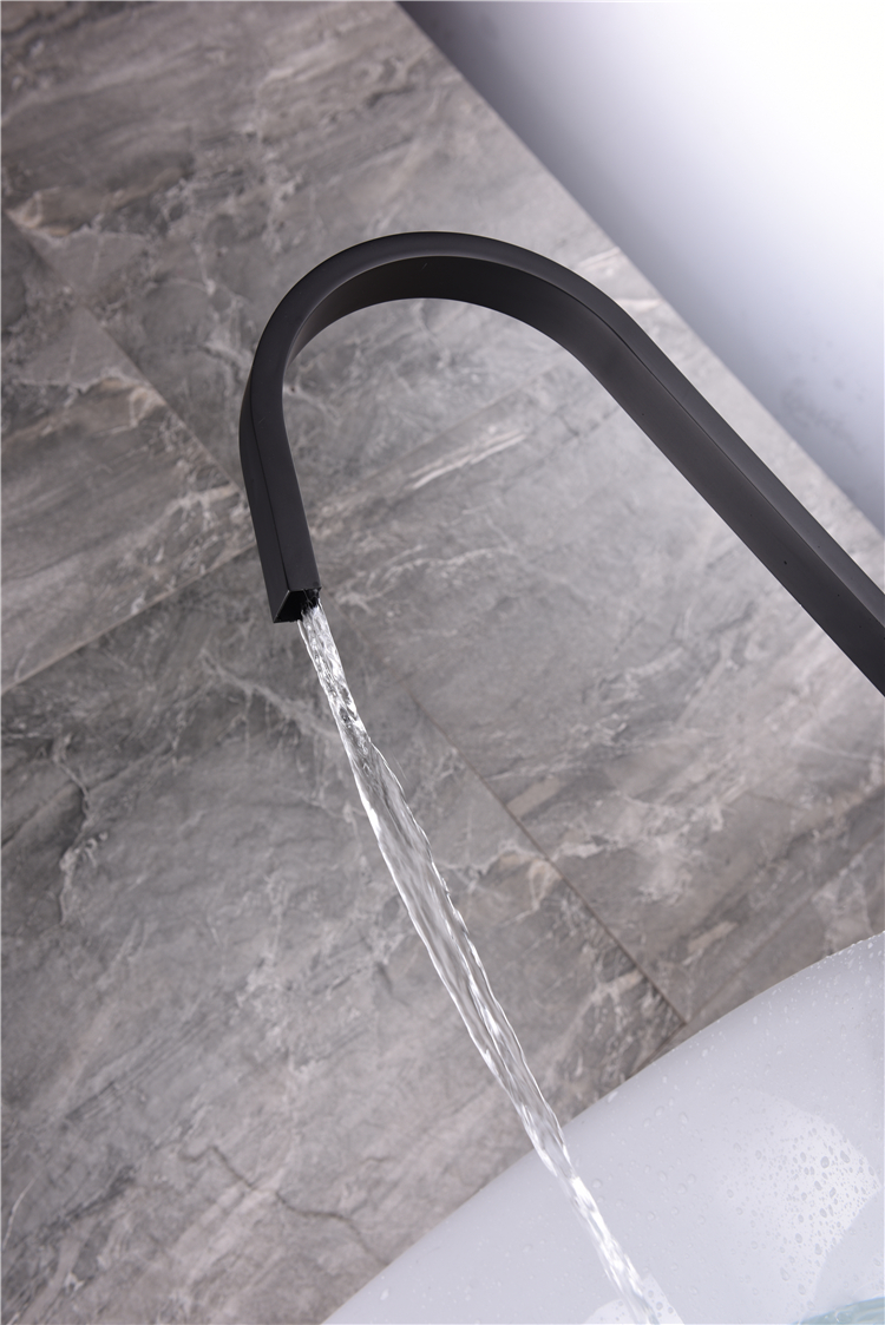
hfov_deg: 33.4
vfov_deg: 48.4
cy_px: 662
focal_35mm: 40
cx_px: 442
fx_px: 1473
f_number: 9
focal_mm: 40
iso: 64
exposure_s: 1/160
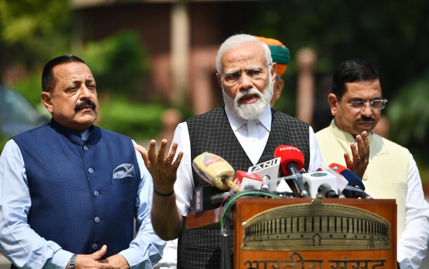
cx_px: 214
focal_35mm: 189
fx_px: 2210
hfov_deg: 11.1
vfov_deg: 6.9
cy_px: 134
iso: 160
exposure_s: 1/4000
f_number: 3.2
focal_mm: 185
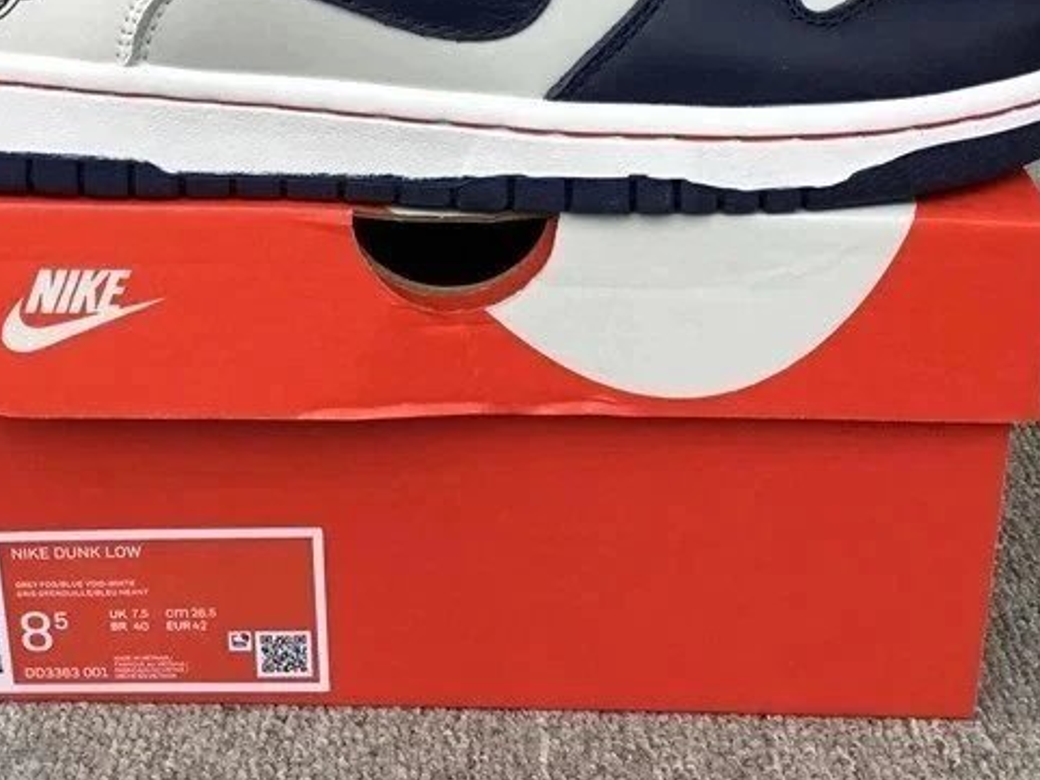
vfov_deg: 24.6
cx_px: 465
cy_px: 94
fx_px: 1743
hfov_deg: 33.2
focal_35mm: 58
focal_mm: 3.3
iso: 25
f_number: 2.4
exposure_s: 1/50
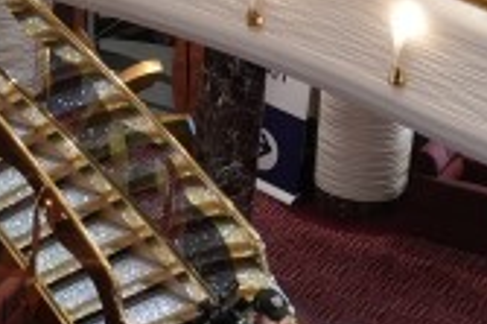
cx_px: -271
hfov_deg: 11.8
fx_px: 2243
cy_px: -126
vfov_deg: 8.1
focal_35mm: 166
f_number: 4.5
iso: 1250
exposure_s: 1/60
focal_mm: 24
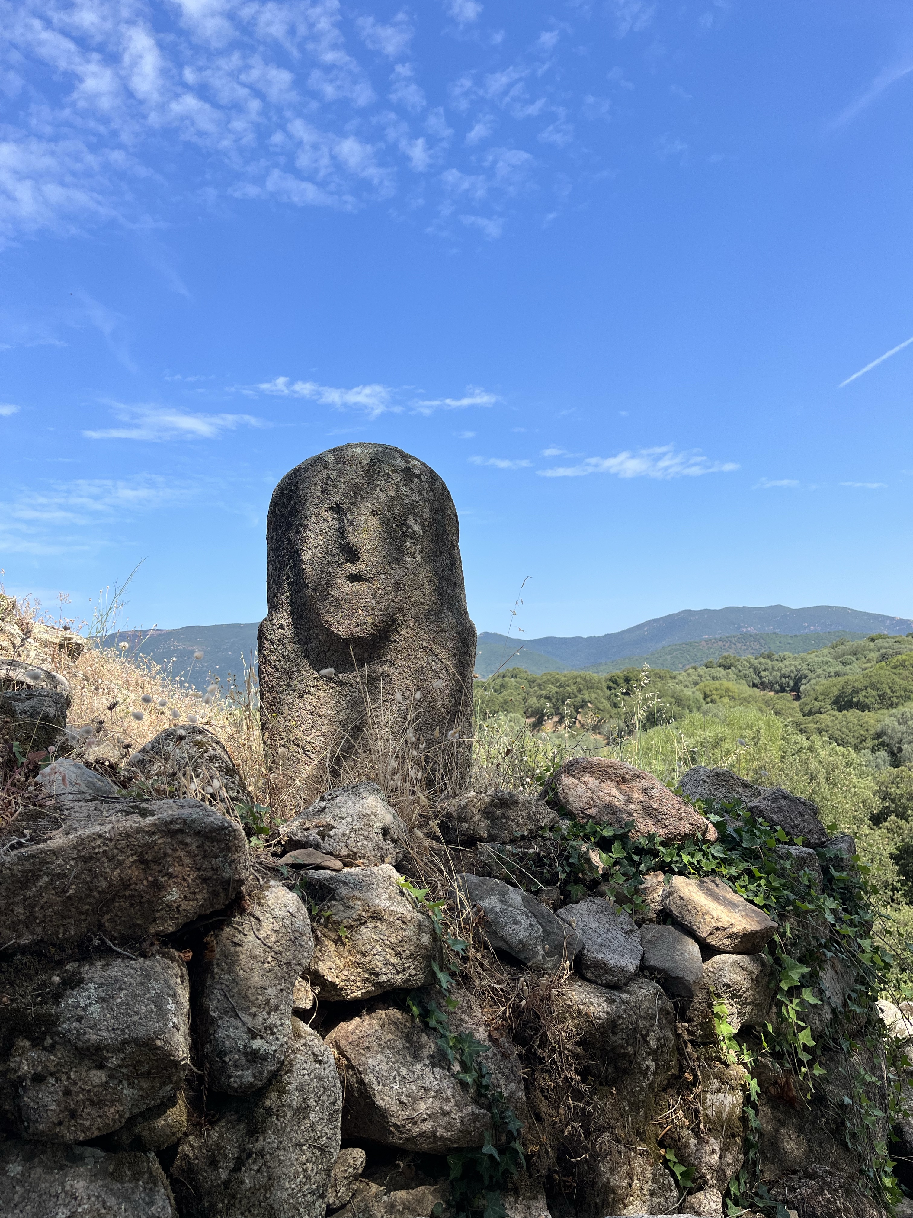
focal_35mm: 26
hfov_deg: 53.1
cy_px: 609
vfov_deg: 67.3
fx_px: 914
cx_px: 456
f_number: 1.6
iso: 50
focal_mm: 5.1
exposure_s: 1/2309
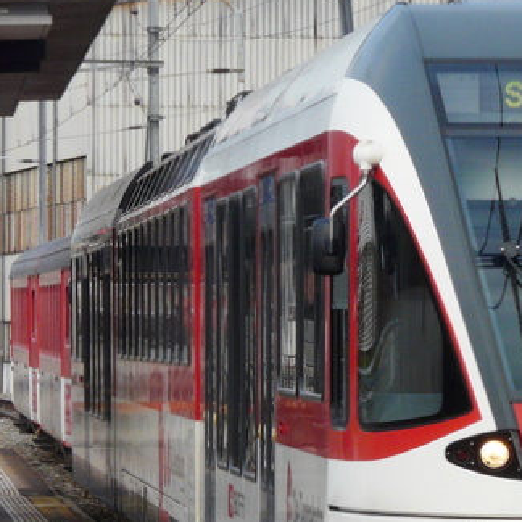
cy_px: 313
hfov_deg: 4.4
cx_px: 649
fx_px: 6841
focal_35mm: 401
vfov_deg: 4.4
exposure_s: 1/250
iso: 100
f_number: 5
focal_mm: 24.2
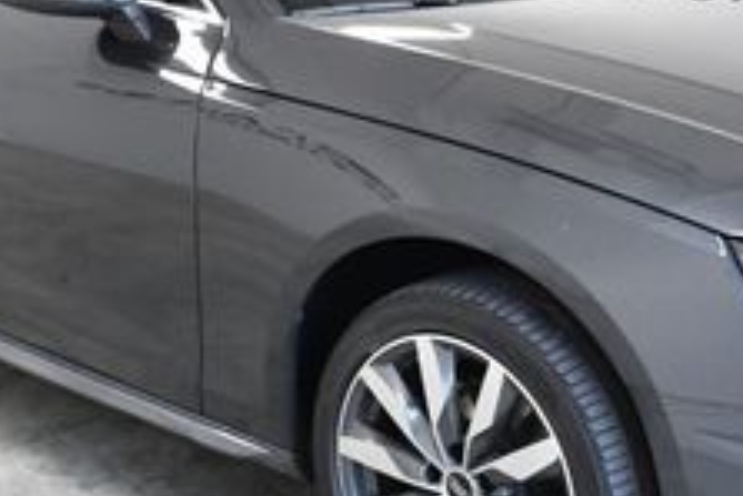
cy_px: 220
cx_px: 440
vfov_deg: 15.9
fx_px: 1776
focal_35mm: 86
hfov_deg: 23.6
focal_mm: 20
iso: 2500
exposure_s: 1/250
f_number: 8
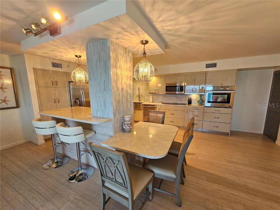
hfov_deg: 106.2
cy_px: 105
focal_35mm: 13
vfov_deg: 89.9
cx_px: 140
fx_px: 105
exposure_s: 1/60
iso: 125
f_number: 2.2
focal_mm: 2.2
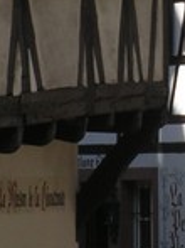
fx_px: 4874
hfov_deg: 2.2
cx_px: 235
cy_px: 14
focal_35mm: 683
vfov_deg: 2.9
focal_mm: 25.1
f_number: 5.6
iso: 50
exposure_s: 1/400
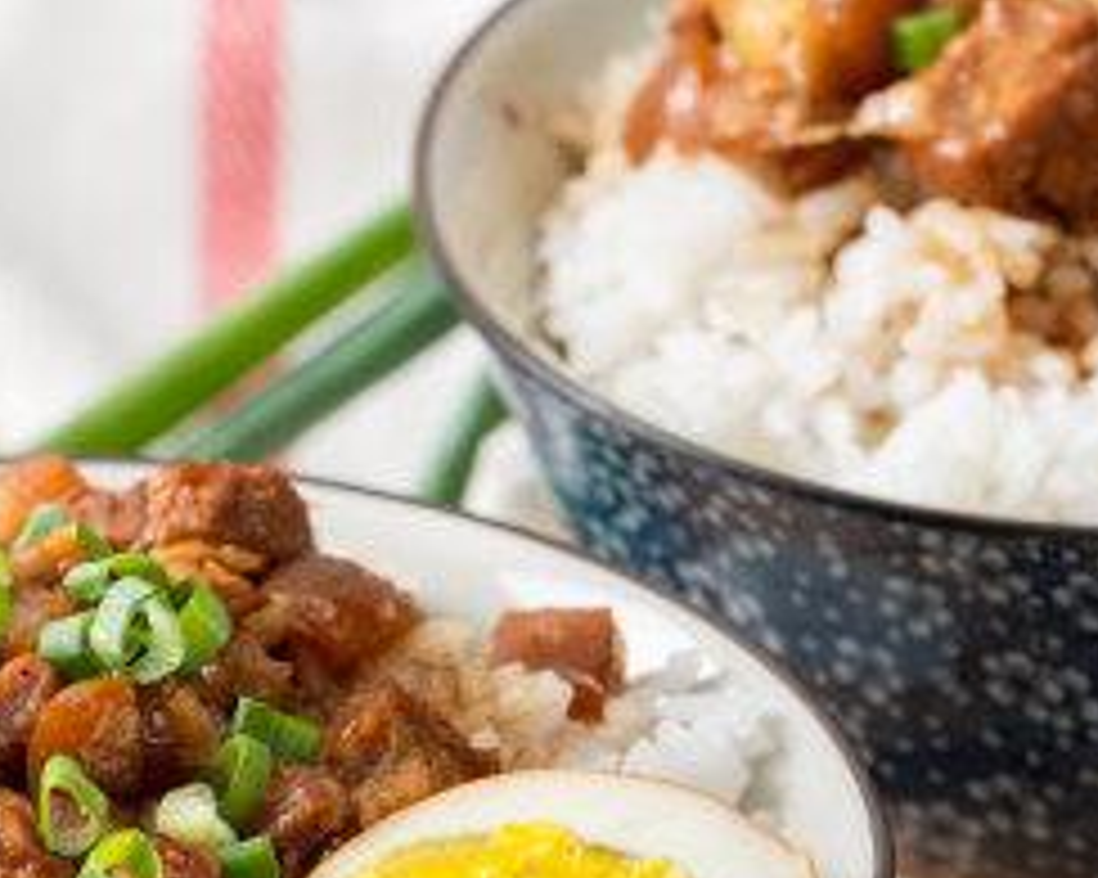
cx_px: -14
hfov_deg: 3.2
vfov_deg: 2.5
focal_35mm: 609
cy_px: 914
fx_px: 19782
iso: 100
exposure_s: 1/160
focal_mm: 259
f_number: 13
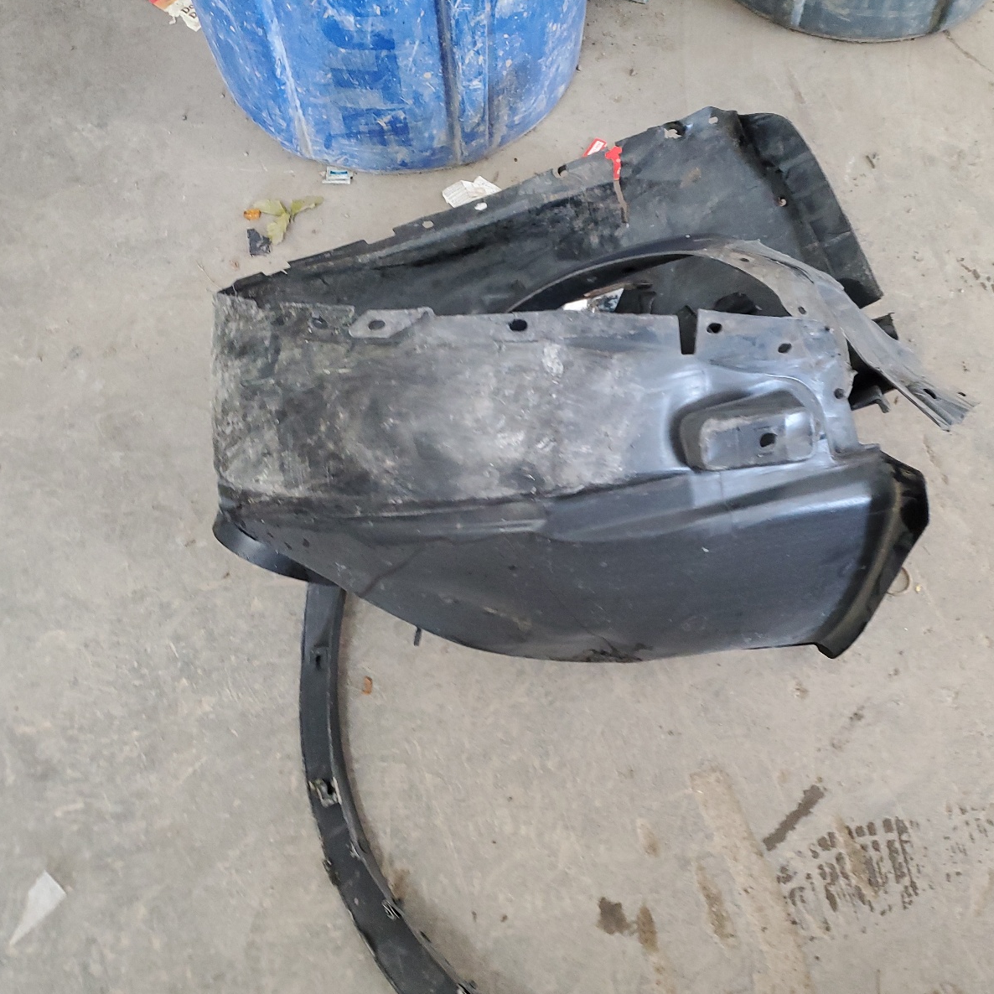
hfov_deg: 52.3
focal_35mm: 31
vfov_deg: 52.5
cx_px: 573
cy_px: 494
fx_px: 1007
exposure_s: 1/60.2
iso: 296
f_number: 1.5
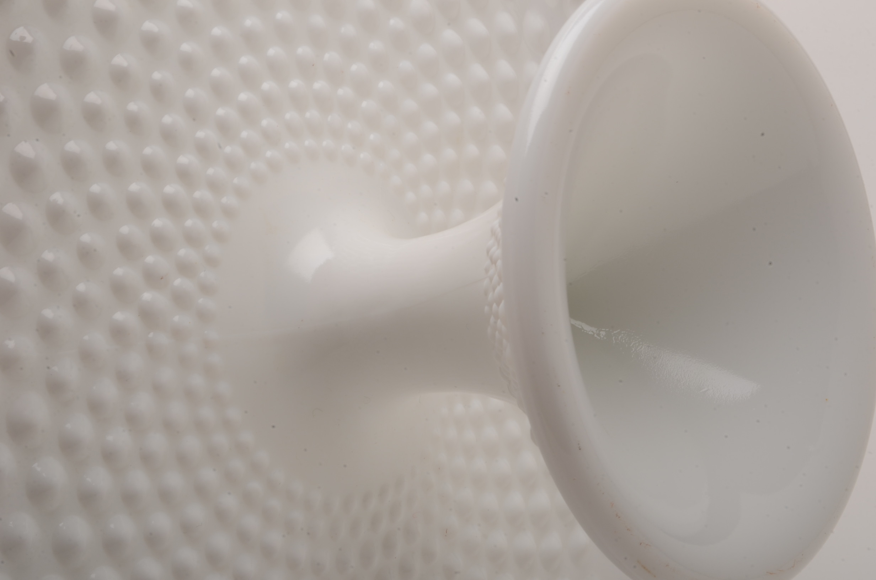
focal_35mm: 82
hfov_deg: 24.7
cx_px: 438
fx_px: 2003
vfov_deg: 16.5
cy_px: 290
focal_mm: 55
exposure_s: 1/200
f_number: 36
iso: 100
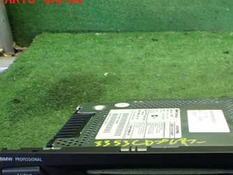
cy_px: 148
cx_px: 164
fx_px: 364
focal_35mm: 54
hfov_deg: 35.0
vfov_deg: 26.4
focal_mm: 5.4
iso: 800
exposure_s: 1/40
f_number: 2.3
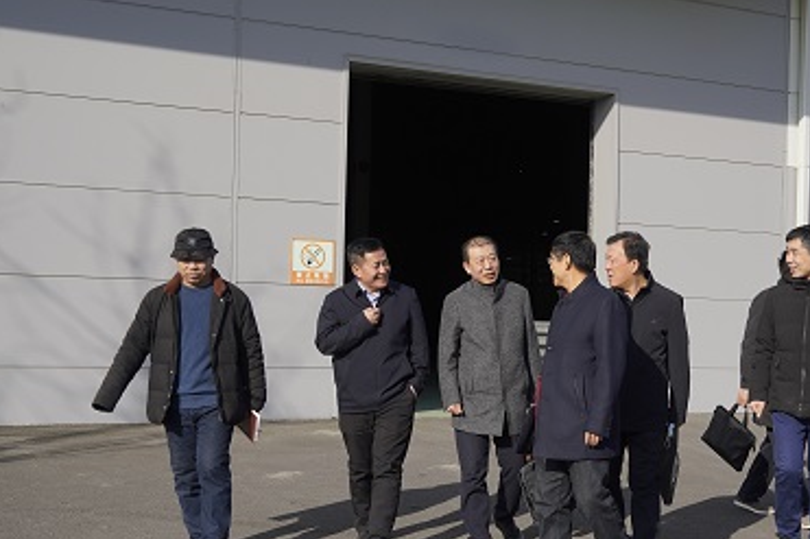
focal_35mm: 56
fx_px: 1255
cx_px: 502
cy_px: 314
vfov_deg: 24.2
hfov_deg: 35.6
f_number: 5
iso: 100
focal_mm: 23
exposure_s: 1/800
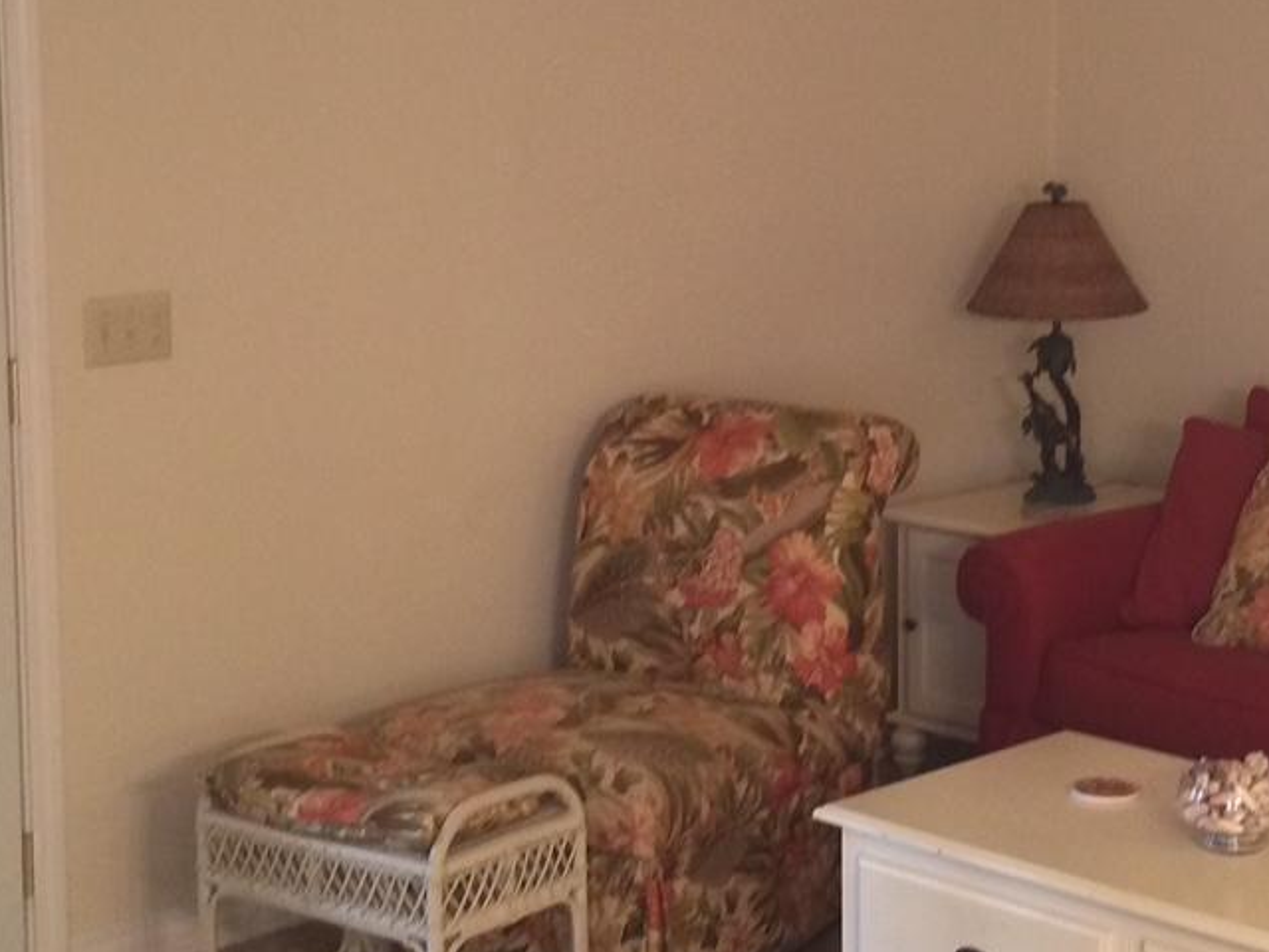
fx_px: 2713
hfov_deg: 26.1
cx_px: 874
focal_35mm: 74
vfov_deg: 19.8
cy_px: 313
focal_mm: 4.15
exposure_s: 1/30
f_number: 2.2
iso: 250
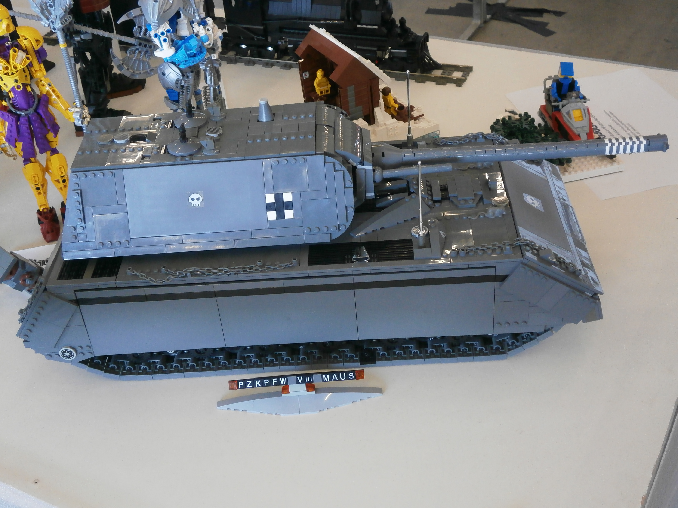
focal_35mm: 47
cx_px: 339
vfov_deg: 30.9
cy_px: 254
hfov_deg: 40.4
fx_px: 921
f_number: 3.4
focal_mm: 8.3
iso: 200
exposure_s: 1/25
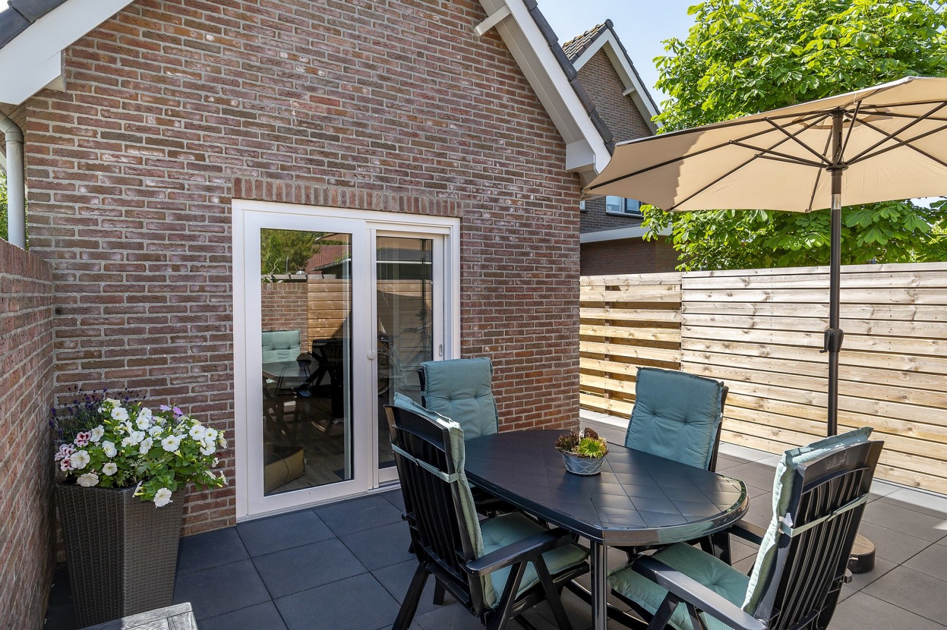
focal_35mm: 20
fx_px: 526
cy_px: 315
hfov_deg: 84.0
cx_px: 474
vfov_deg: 61.9
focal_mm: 20
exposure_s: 1/350
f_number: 8
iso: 400
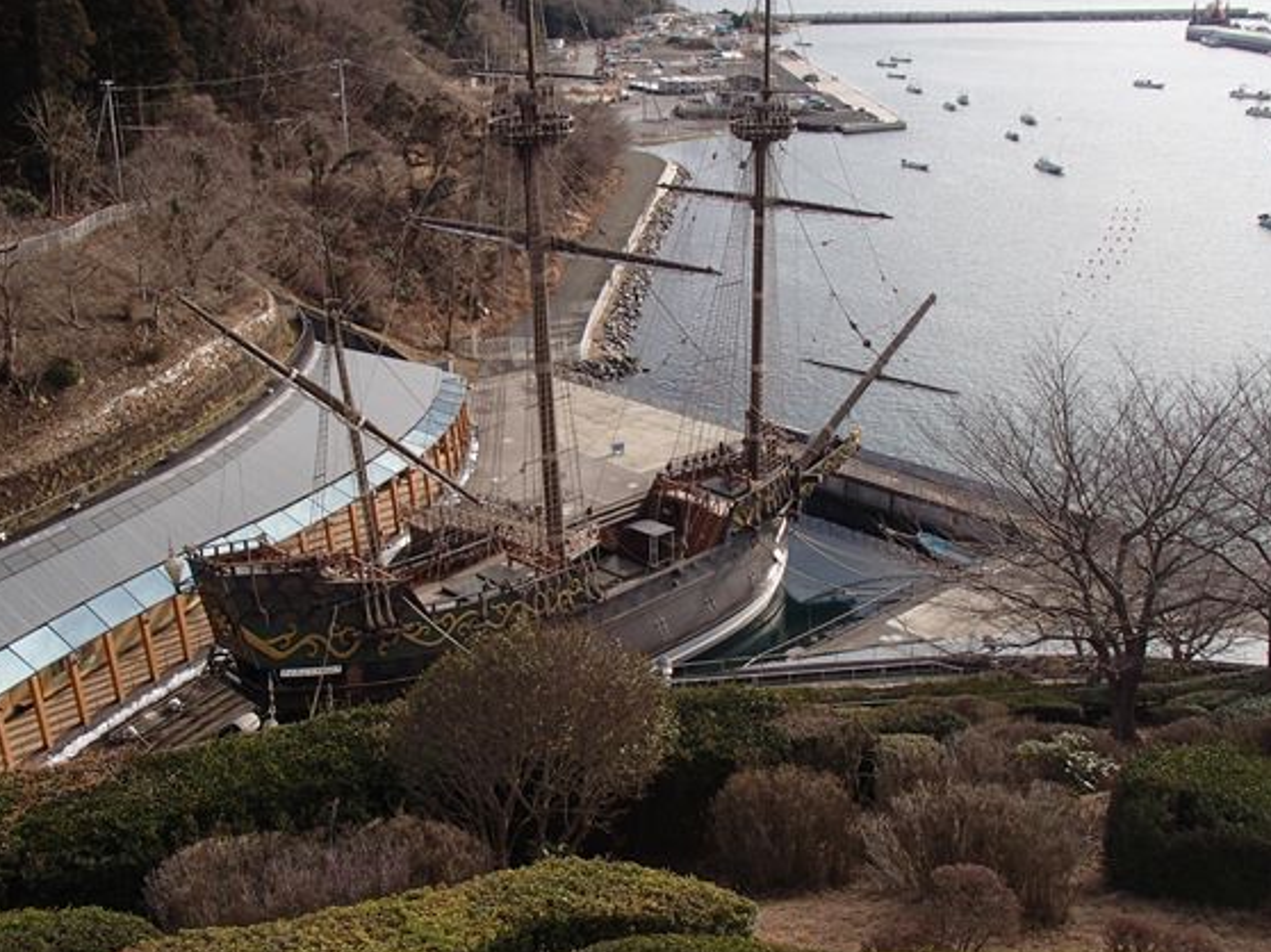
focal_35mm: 39
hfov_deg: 47.9
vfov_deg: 36.8
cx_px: 642
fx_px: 1431
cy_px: 469
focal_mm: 6.07
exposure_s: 1/400
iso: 100
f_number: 4.4
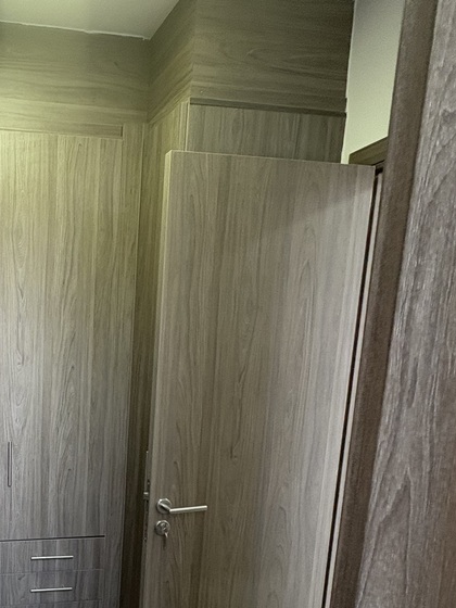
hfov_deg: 41.0
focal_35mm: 30
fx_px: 527
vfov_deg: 57.4
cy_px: 443
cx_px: 2
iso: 200
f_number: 2.2
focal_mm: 2.22
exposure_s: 1/60
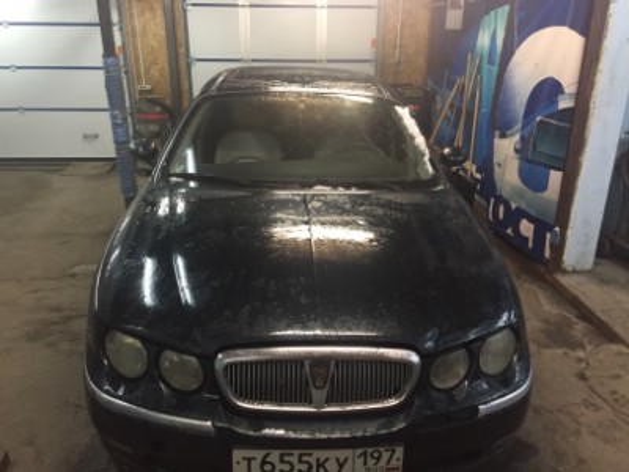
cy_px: 236
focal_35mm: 29
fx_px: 527
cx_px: 314
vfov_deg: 48.2
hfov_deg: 61.7
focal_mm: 4.15
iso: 250
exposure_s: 1/33
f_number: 2.2
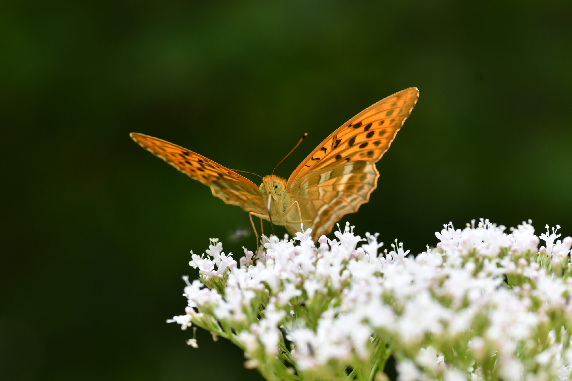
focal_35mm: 157
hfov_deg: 13.1
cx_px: 286
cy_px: 190
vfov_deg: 8.7
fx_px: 2495
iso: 280
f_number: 8
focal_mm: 105
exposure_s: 1/125
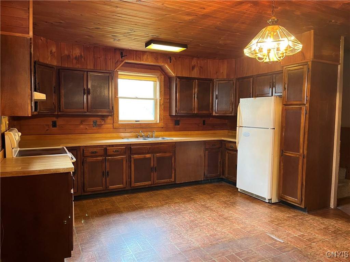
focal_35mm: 26
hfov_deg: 67.3
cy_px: 131
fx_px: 263
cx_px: 175
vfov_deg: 53.1
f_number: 1.6
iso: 500
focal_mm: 5.1
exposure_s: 1/60
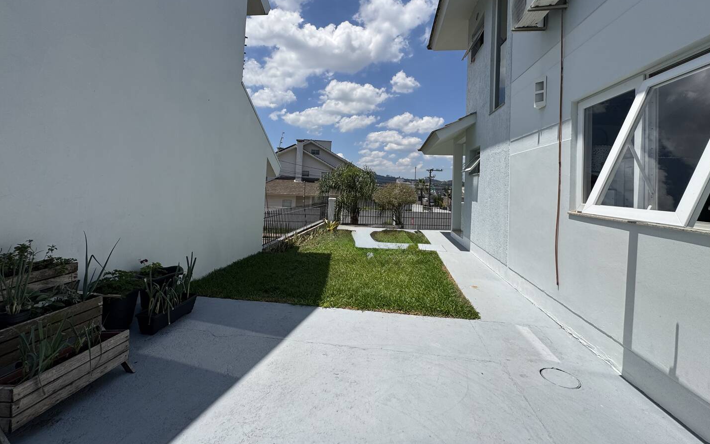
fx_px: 290
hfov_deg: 101.5
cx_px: 358
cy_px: 176
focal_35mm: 15
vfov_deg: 73.9
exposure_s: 1/3390
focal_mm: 2.22
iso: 50
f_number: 2.2
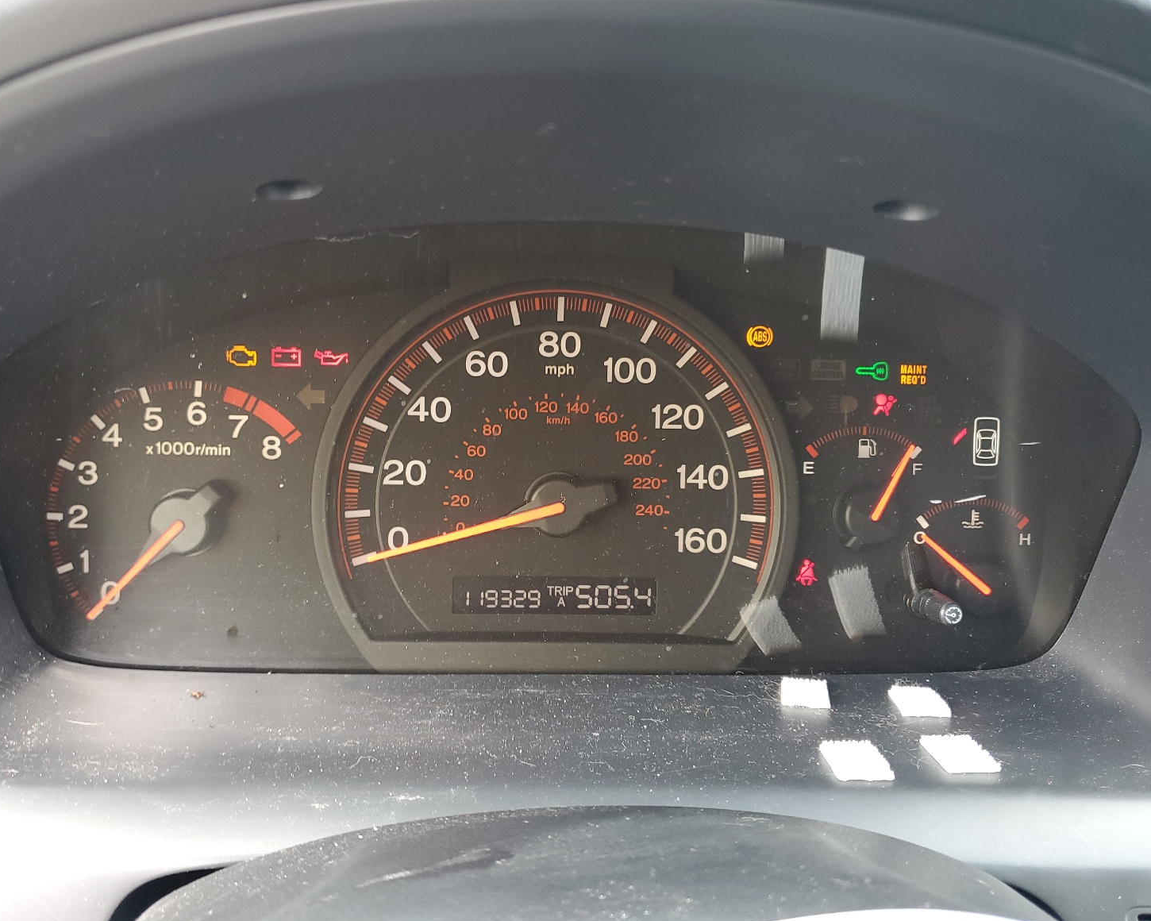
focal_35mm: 28
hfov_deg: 62.2
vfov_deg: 51.5
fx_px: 954
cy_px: 448
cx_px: 573
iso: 77
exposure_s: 1/60.2
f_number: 1.5
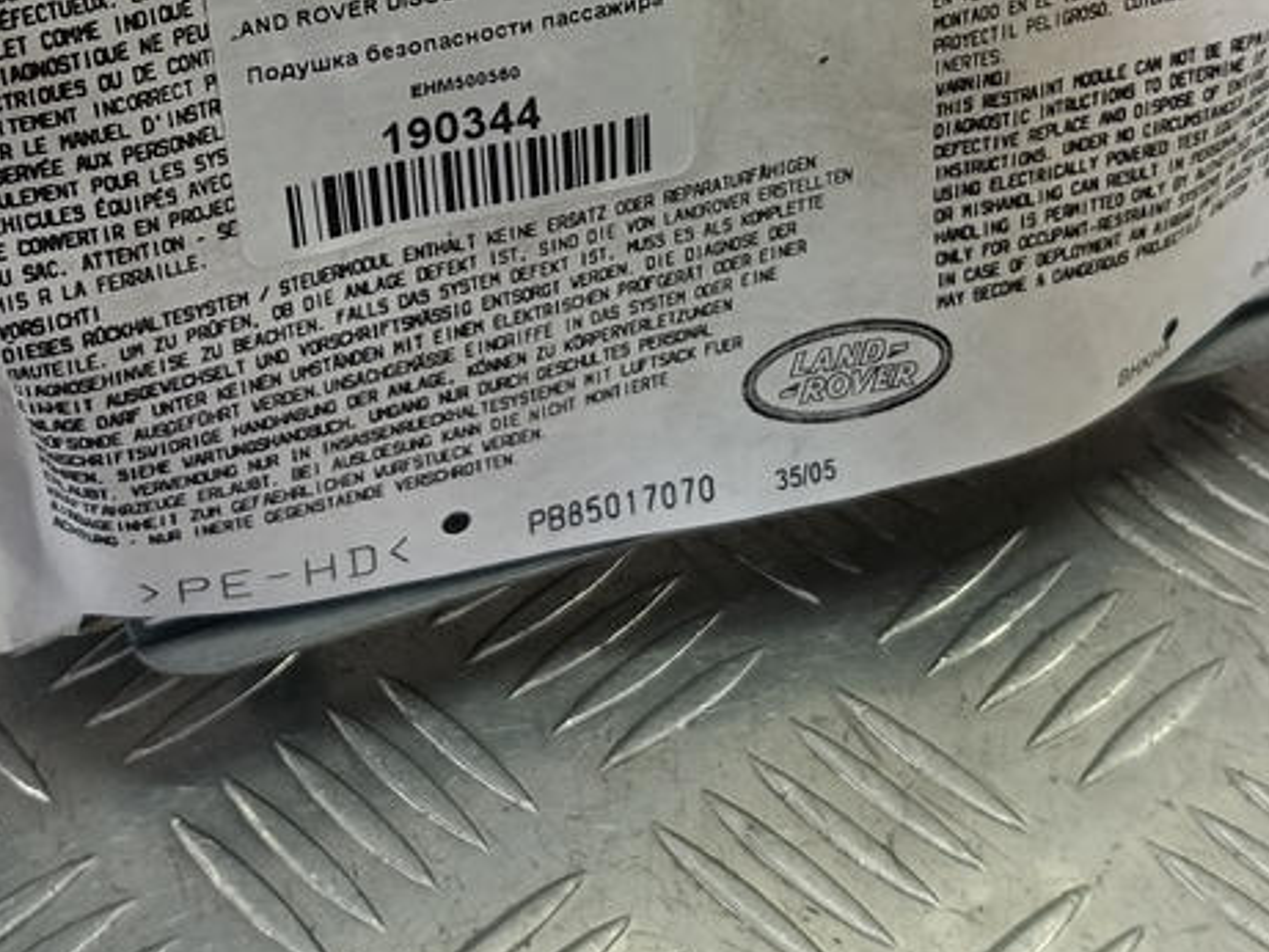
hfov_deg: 32.1
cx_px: 564
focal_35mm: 60
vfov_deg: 23.6
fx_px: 2200
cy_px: 41
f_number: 1.6
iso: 143
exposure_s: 1/100
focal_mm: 4.11
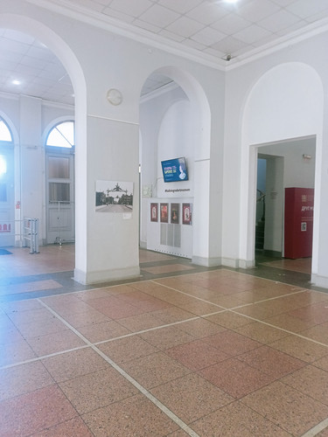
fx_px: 354
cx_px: 164
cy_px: 218
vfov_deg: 63.4
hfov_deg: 49.7
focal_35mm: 28
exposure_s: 1/50
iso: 370
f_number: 1.8
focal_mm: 4.69
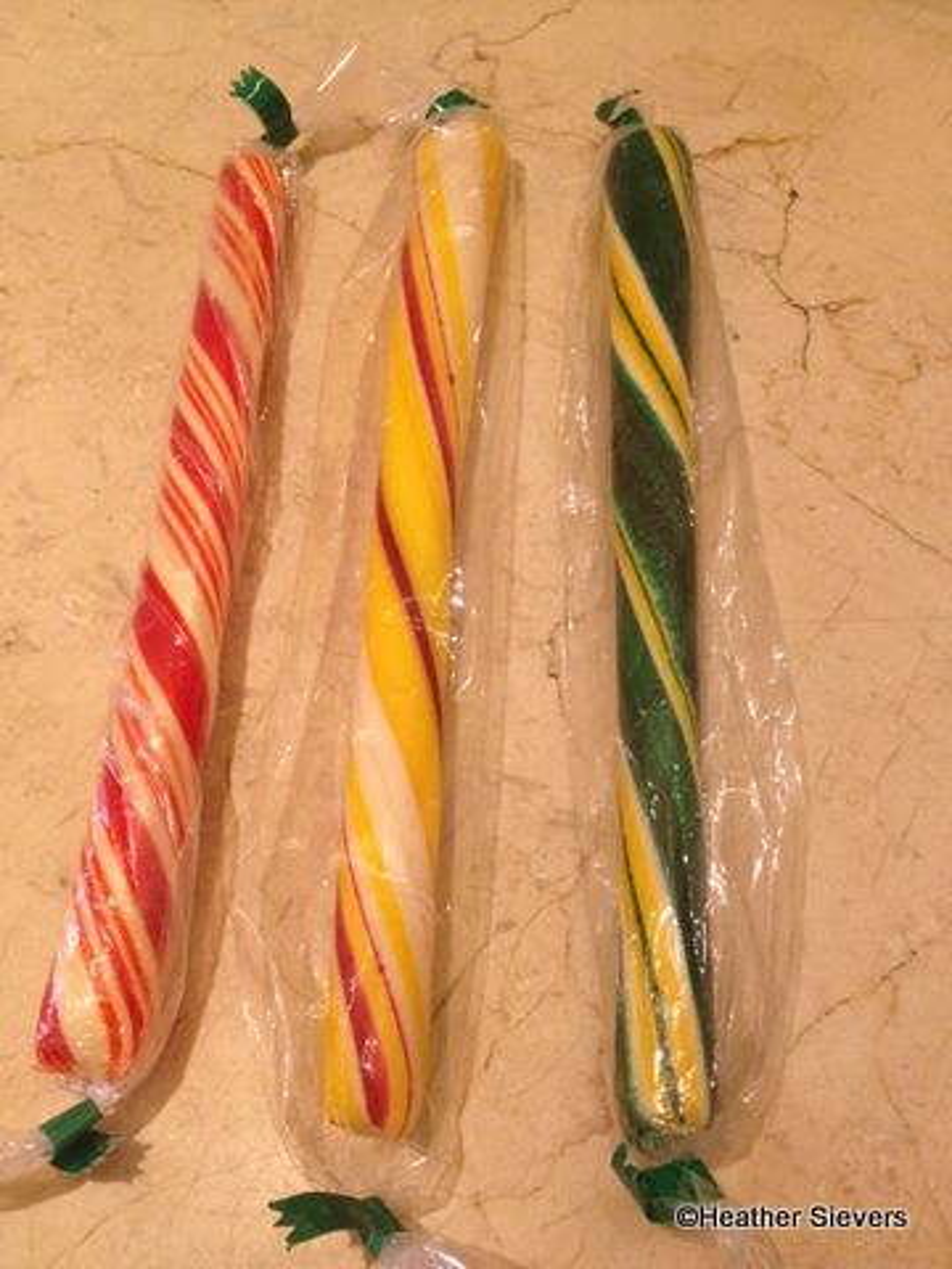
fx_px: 1283
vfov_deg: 52.6
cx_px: 476
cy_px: 634
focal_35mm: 35
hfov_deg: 40.7
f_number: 2.4
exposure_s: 1/20
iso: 160
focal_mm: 4.28
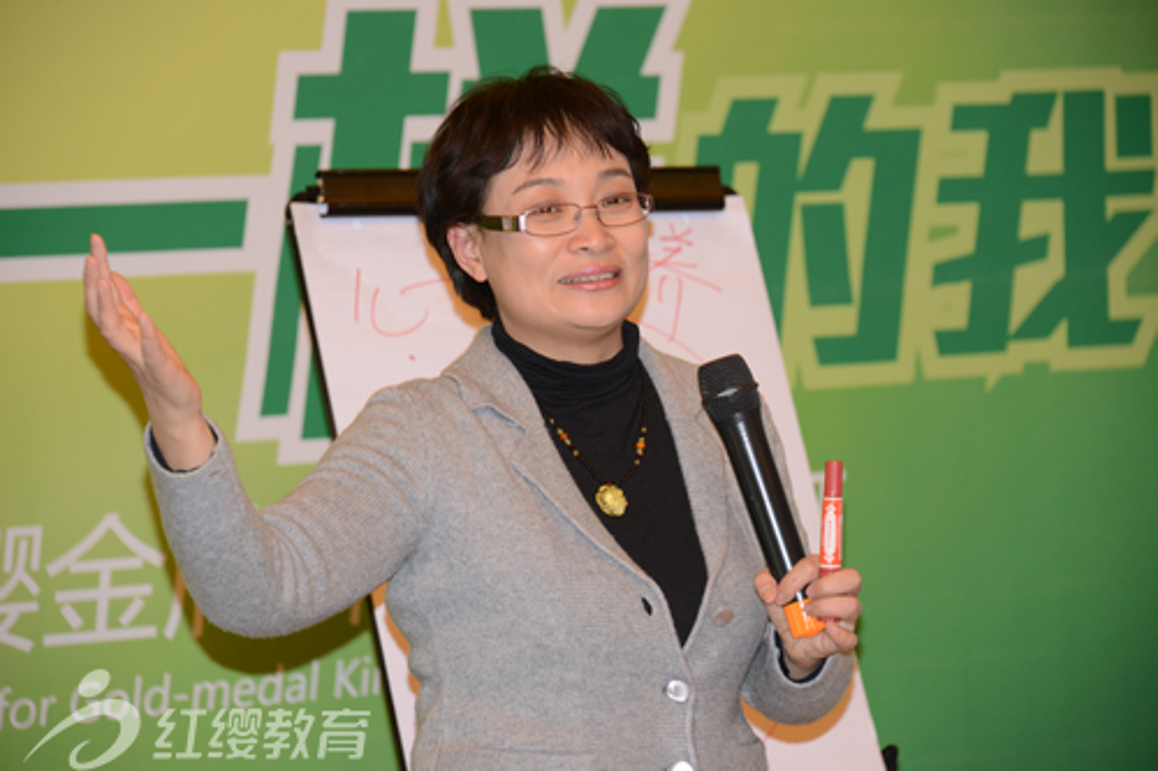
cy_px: 386
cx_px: 579
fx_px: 5466
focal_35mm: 170
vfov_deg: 8.1
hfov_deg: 12.1
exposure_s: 1/60
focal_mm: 170
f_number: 5.6
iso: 1600
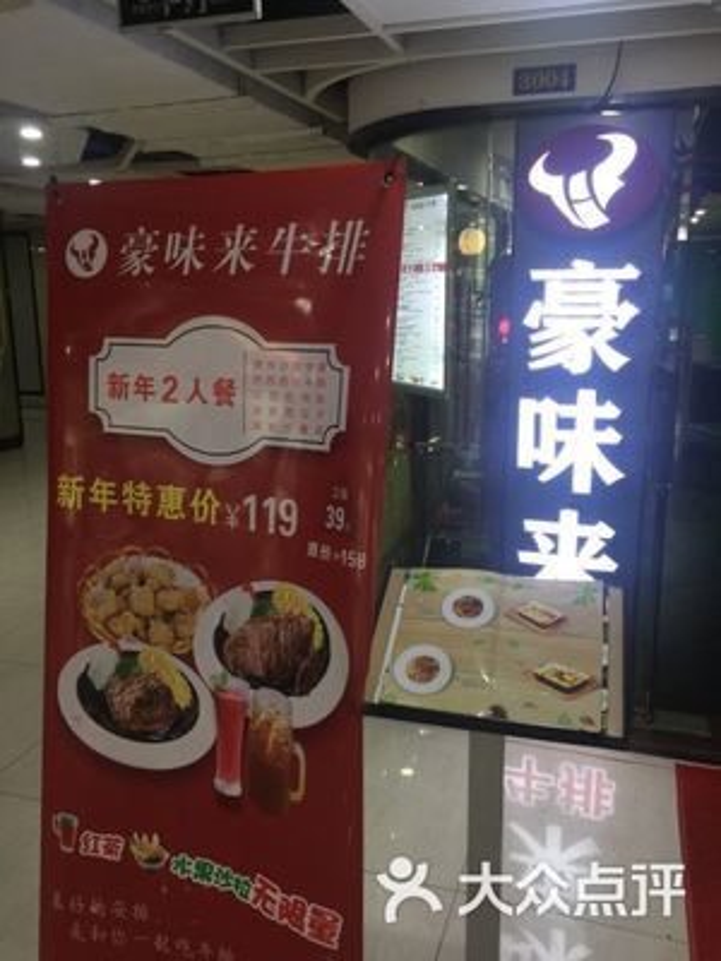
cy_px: 480
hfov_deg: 48.2
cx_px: 360
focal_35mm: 29
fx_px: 805
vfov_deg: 61.7
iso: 40
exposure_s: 1/17
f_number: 2.2
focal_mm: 4.15
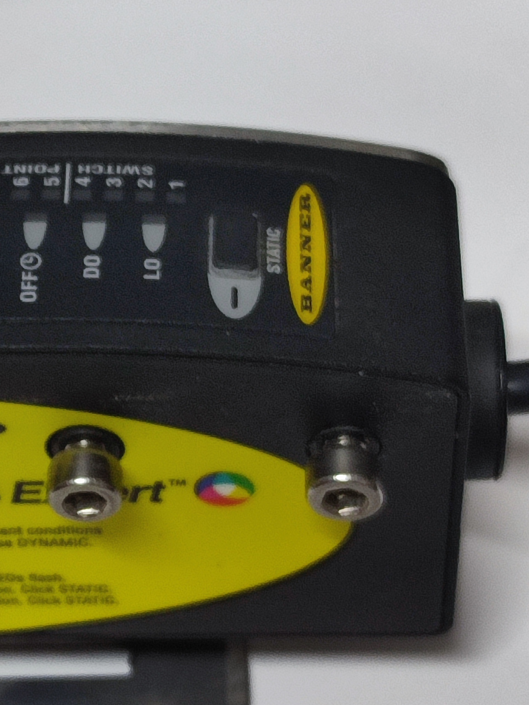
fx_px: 1141
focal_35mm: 56
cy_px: 373
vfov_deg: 34.3
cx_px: 7
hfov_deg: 24.9
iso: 564
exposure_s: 1/33
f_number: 1.89
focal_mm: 5.89
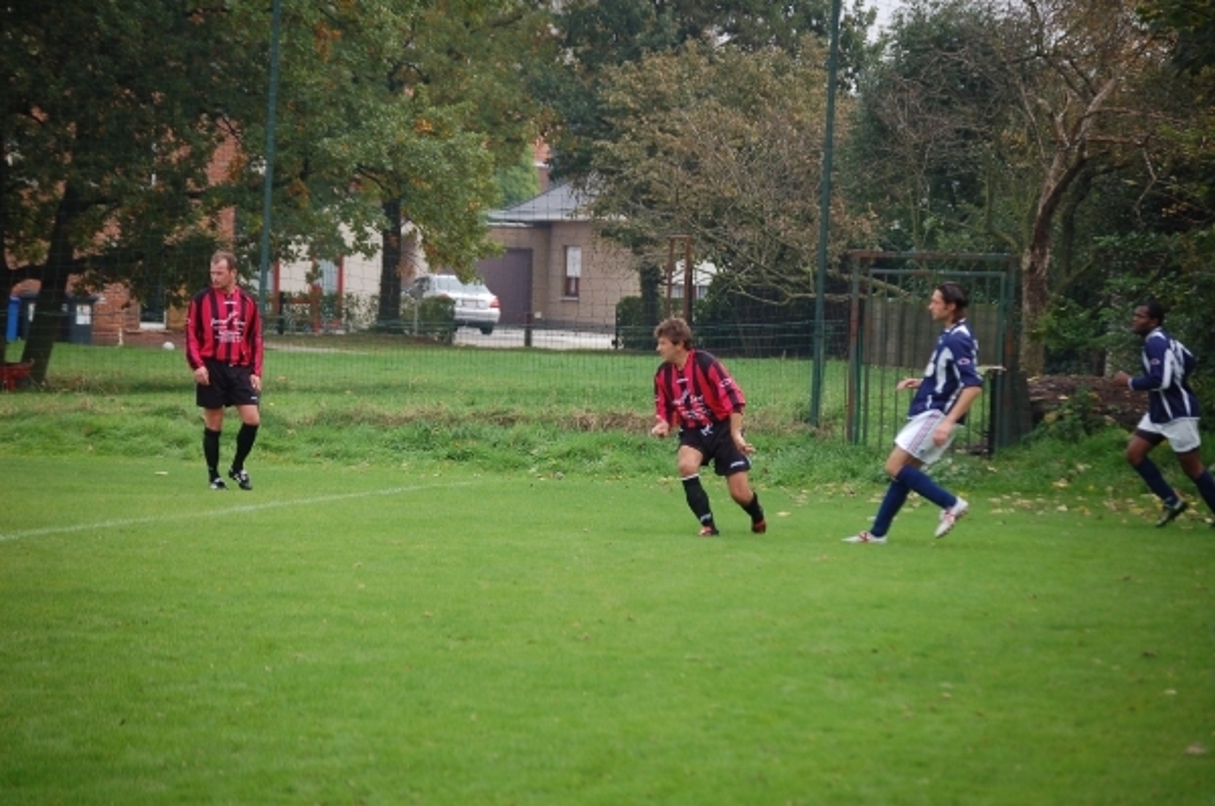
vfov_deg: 8.7
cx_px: 608
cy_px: 403
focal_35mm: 158
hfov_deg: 13.1
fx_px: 5307
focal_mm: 105
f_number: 4.8
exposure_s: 1/500
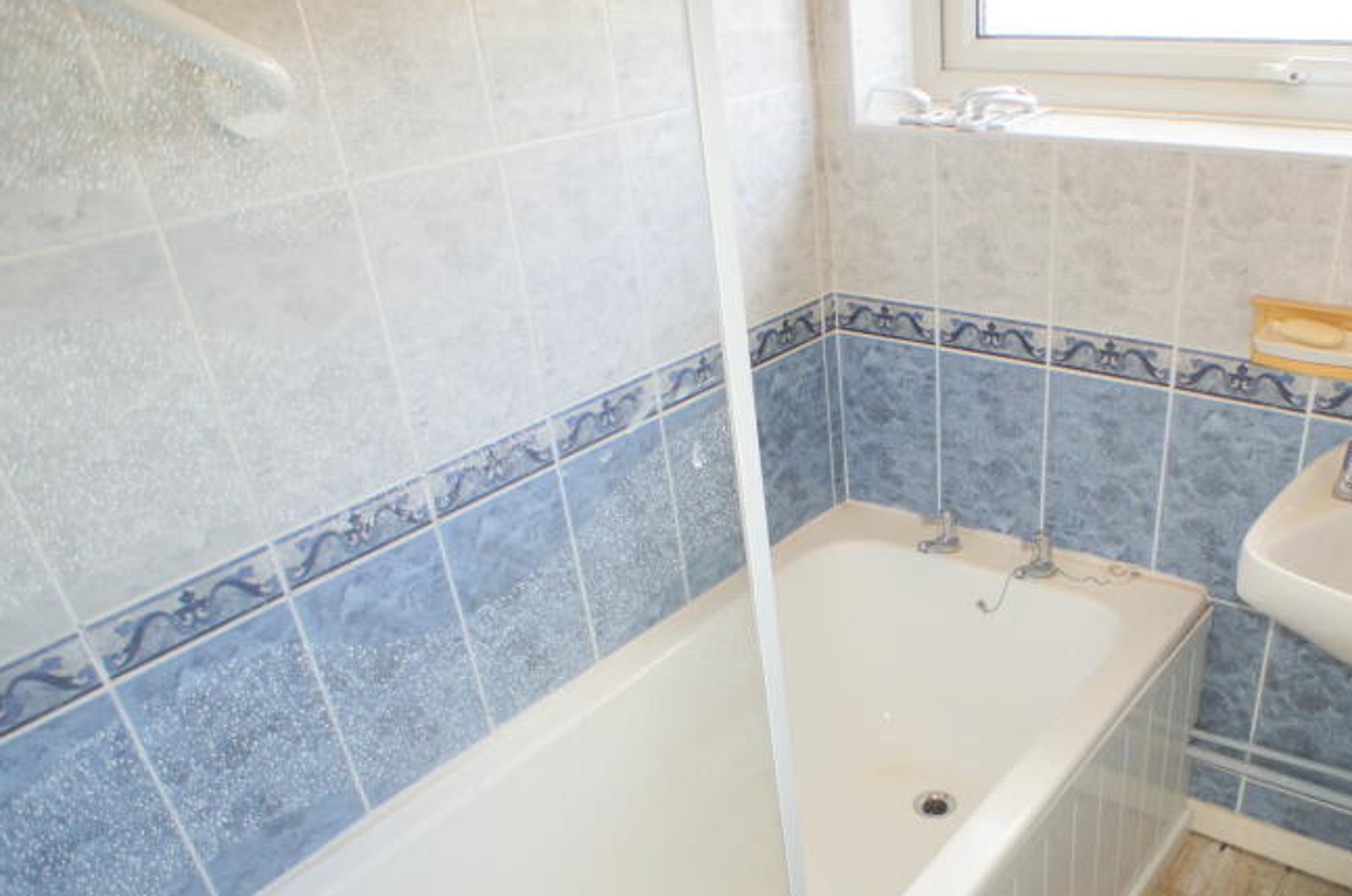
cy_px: 635
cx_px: 863
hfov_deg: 50.2
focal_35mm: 38
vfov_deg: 34.4
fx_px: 1425
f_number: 2.8
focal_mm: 16
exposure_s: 1/60
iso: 200
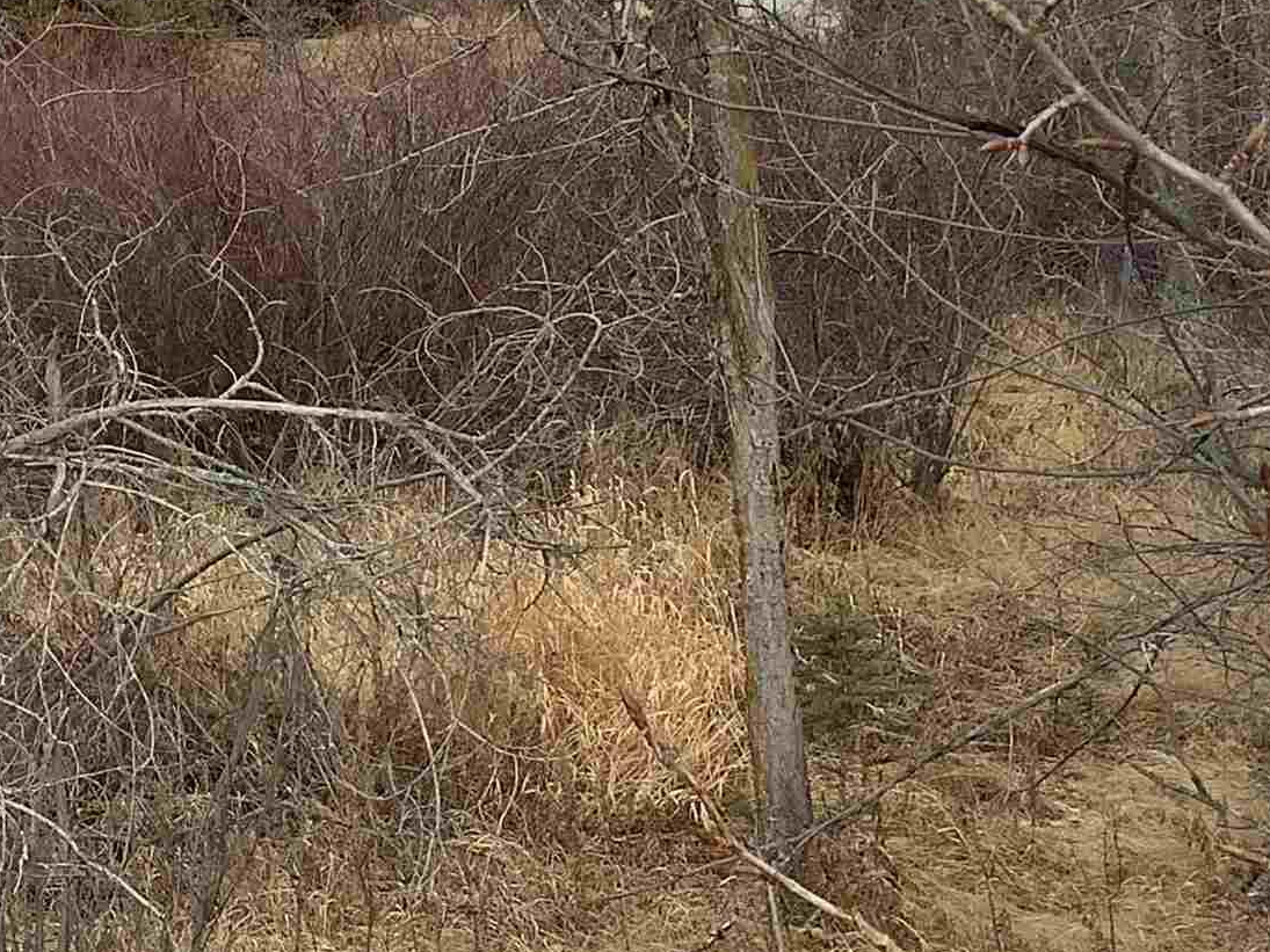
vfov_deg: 17.0
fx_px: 3192
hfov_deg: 21.1
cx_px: -198
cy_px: 577
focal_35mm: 87
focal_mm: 3.3
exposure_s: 1/268
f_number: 2.4
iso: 25
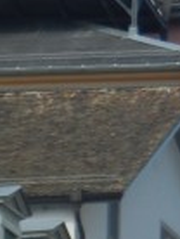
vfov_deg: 3.5
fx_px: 3919
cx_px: -251
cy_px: 540
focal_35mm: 567
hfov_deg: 2.6
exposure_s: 1/577
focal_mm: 18.3
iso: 160
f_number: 4.5
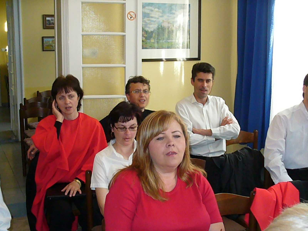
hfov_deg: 39.7
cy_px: 116
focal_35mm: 48
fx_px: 427
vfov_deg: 30.3
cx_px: 154
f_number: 3
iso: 800
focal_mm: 7.9
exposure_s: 1/160
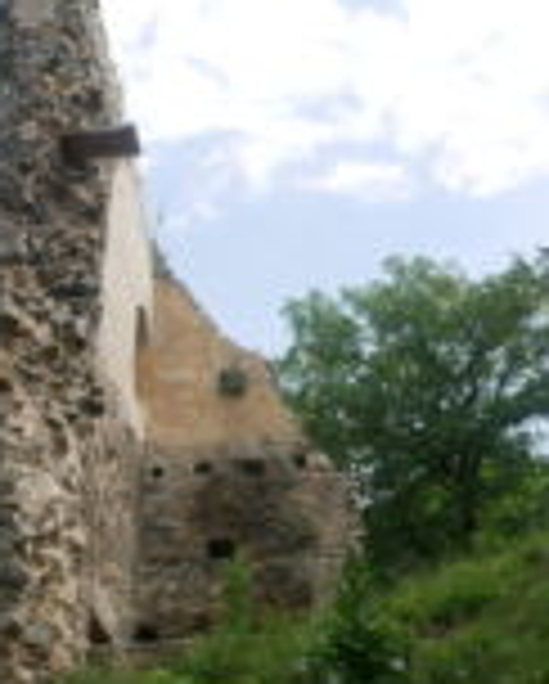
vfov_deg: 34.6
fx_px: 1095
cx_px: 333
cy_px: 398
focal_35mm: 54
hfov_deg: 28.1
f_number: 6.3
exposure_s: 1/320
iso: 200
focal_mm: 12
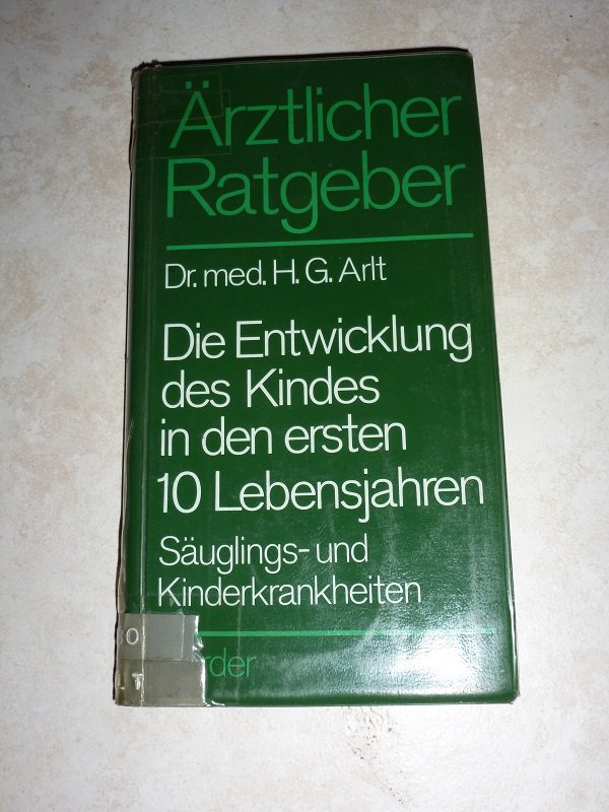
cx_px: 304
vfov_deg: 49.0
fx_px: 891
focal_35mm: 38
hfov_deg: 37.7
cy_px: 406
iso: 160
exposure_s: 1/60
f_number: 3.8
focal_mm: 6.8
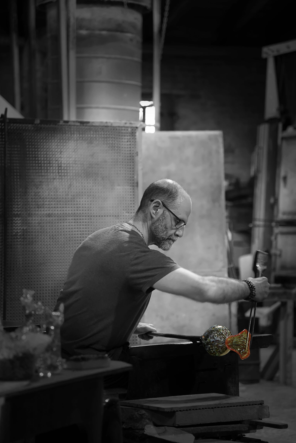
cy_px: 222
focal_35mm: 120
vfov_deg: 17.1
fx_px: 1479
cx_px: 148
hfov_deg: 11.4
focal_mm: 120
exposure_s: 1/40
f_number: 4
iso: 3200
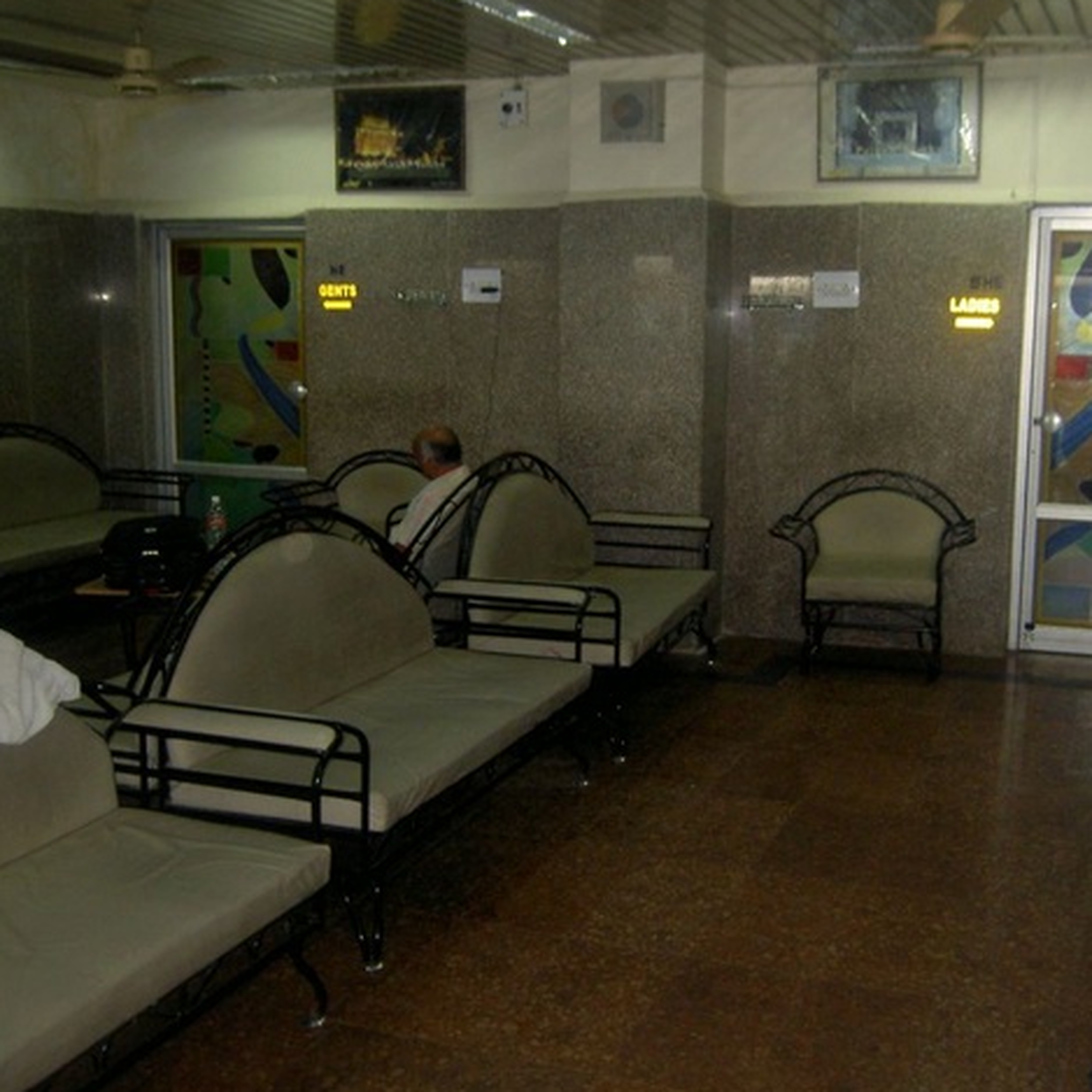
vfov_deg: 40.9
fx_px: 1463
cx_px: 647
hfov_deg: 40.8
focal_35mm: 41
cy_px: 543
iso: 100
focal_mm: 5.6
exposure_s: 1/60
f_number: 2.8
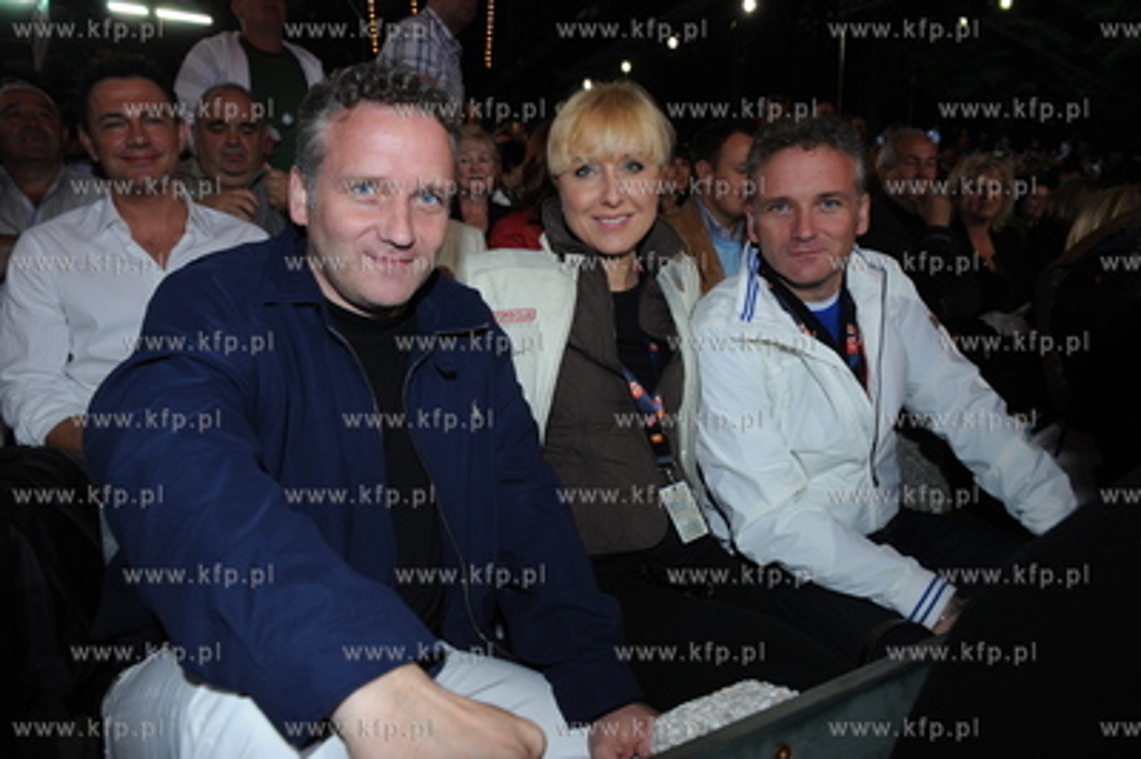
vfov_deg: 53.1
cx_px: 570
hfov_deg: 73.8
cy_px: 380
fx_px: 760
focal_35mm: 24
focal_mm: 24
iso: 800
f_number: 5.6
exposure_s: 1/60
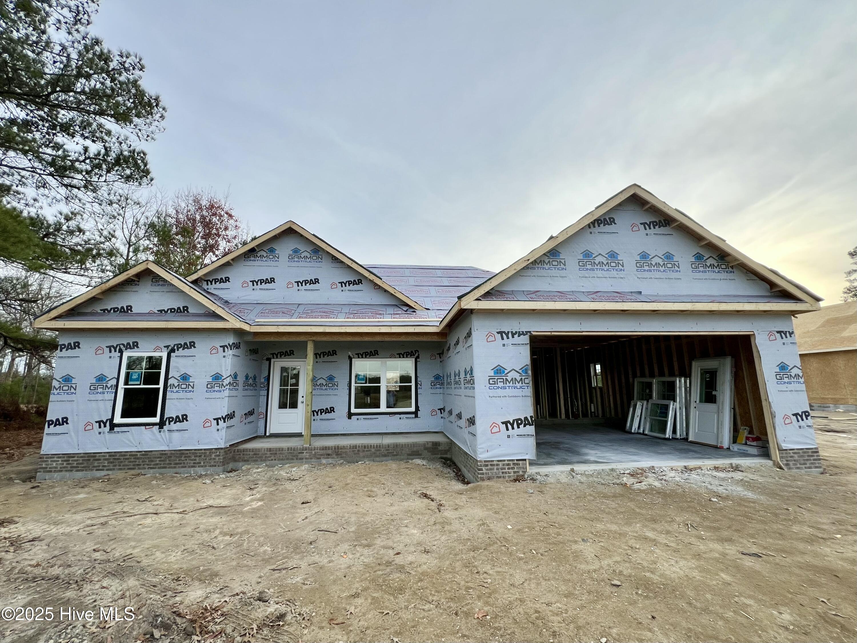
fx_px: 322
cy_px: 322
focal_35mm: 13
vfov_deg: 89.9
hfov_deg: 106.2
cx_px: 428
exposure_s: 1/459
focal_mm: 1.57
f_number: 1.8
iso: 32
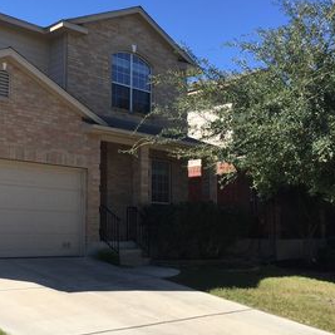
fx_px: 526
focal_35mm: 48
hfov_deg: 34.7
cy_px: 189
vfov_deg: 35.3
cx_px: 90
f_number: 2.2
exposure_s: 1/1647
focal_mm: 4.15
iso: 32
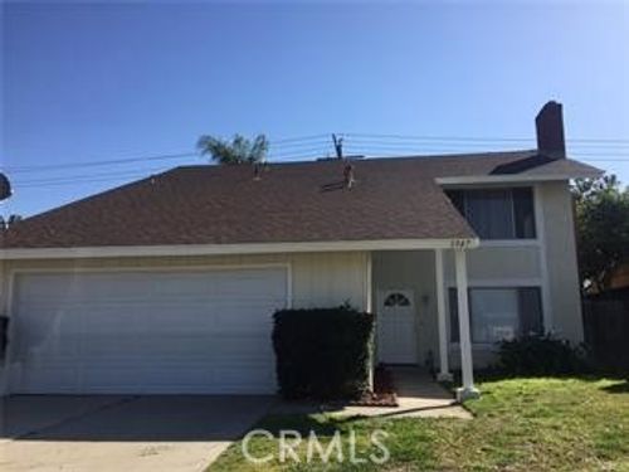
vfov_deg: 48.2
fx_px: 527
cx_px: 314
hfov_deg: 61.7
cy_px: 236
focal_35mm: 29
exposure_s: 1/1522
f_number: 2.2
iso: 32
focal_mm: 4.15
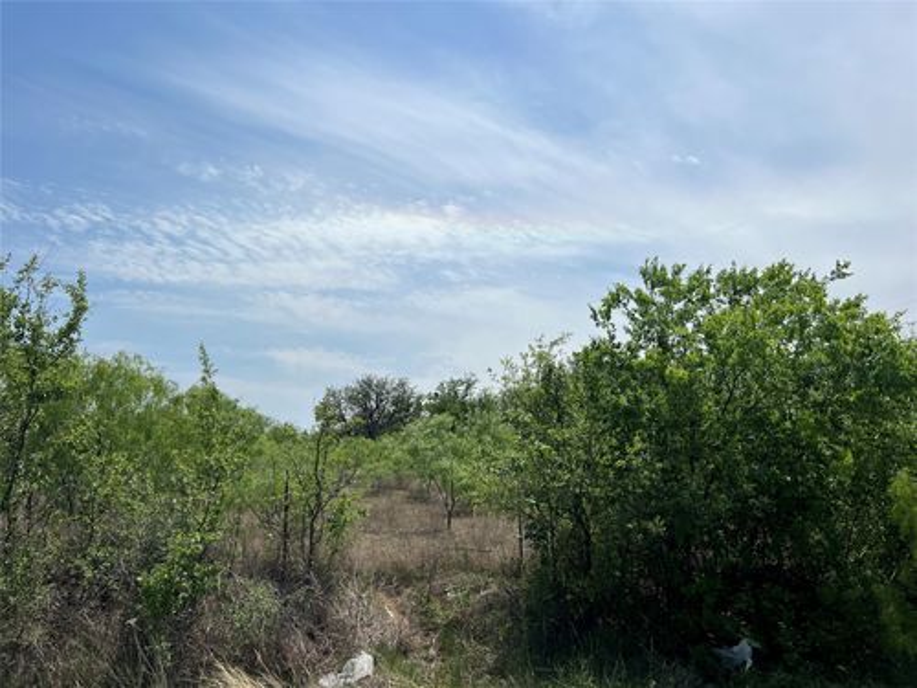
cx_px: 458
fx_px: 689
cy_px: 344
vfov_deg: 53.1
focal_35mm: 26
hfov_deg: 67.3
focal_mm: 5.7
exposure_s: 1/12658
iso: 50
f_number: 1.5
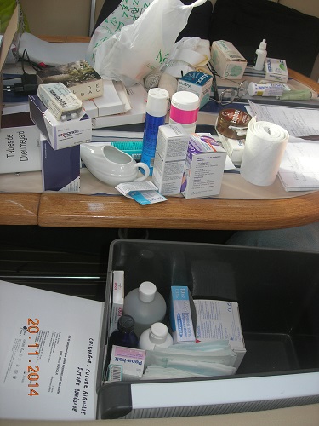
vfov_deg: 49.0
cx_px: 160
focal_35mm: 38
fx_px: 467
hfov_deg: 37.7
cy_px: 213
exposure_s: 1/30
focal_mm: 7.8
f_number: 2.8
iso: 64
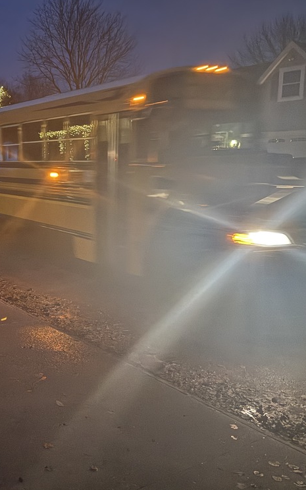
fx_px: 467
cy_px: 246
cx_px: 29
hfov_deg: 34.2
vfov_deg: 55.3
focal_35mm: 35
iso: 2000
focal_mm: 6.76
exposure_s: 1/20
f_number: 1.78
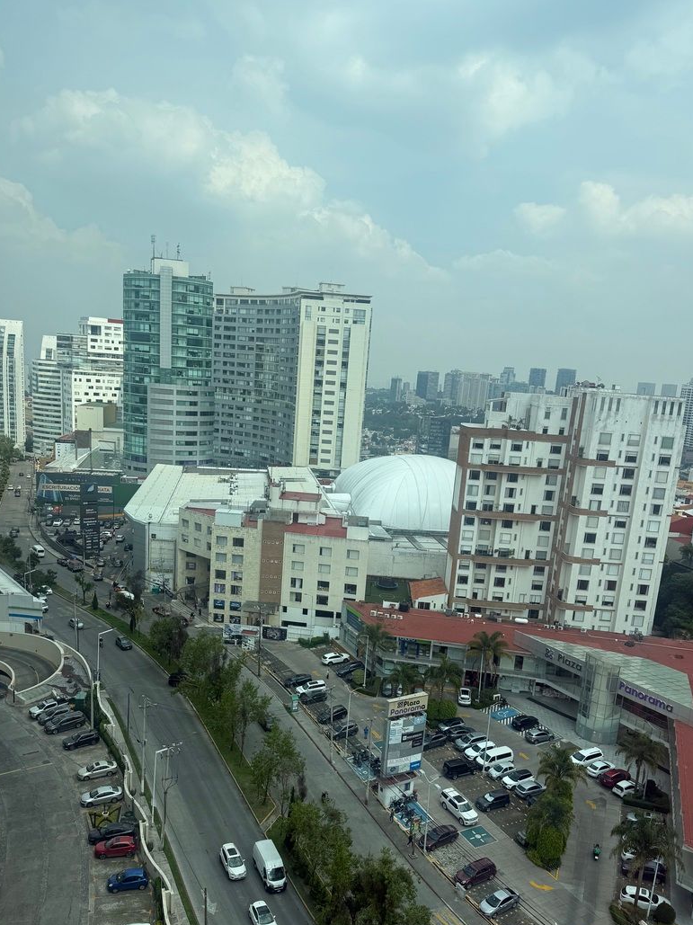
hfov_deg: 49.7
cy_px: 538
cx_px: 338
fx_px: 748
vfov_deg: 63.1
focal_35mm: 28
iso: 80
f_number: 1.78
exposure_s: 1/4167
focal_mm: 6.76
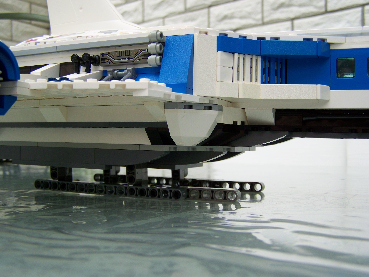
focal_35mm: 38
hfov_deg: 49.0
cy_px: 138
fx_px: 405
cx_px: 184
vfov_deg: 37.7
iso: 64
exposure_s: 1/160
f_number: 2.8
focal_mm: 6.3
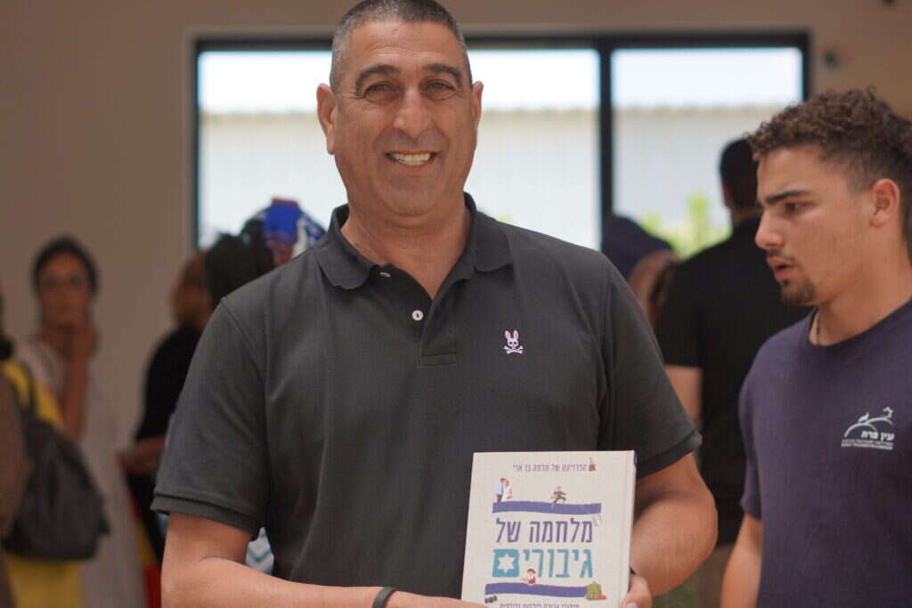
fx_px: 1900
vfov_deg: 18.2
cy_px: 304
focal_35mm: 75
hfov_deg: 27.0
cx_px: 456
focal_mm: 50
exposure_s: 1/2000
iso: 320
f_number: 2.2
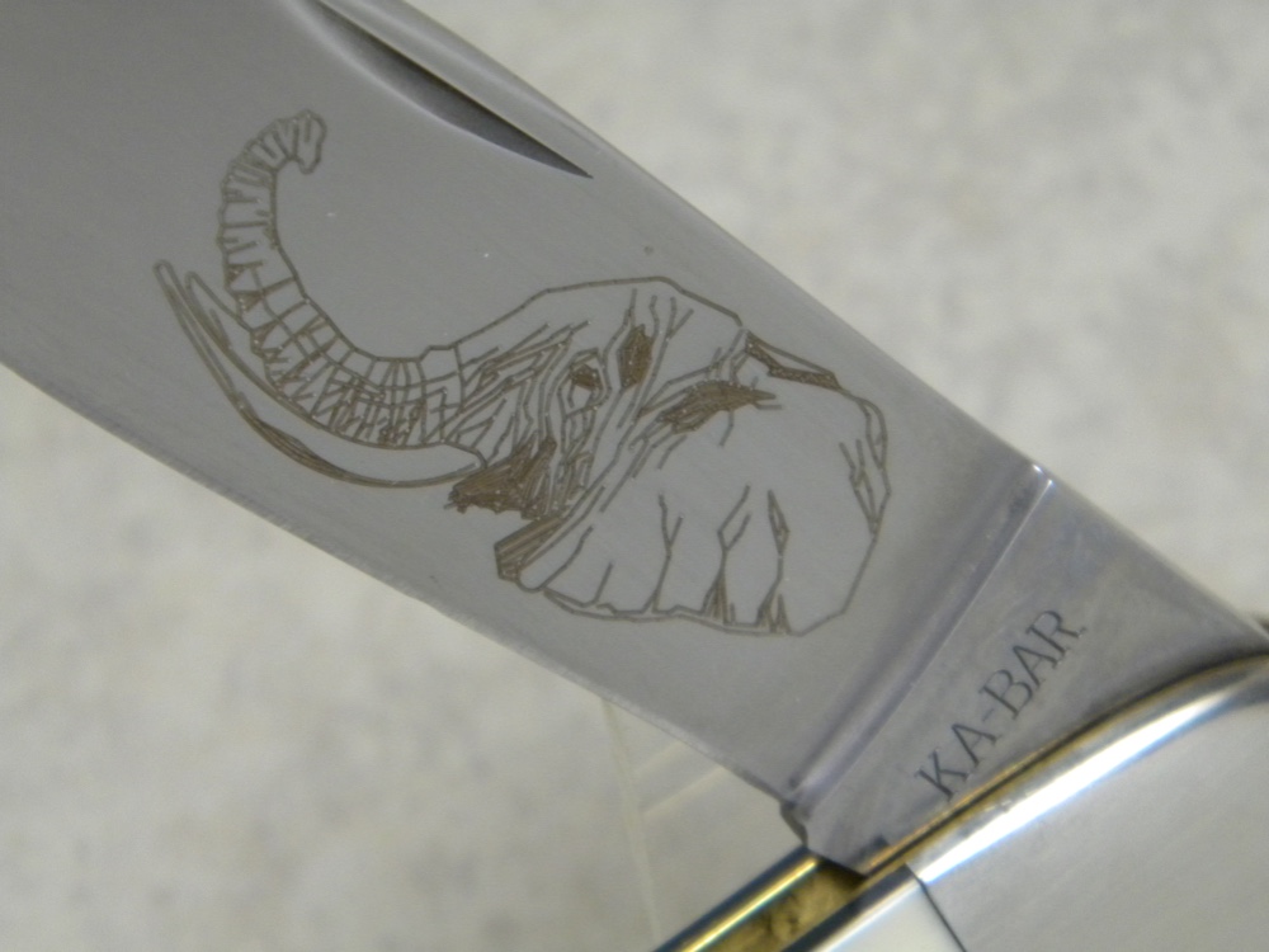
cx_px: 634
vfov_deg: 10.0
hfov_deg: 13.3
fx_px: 5426
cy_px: 476
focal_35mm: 148
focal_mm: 26.8
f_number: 5
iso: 400
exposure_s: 1/17.3
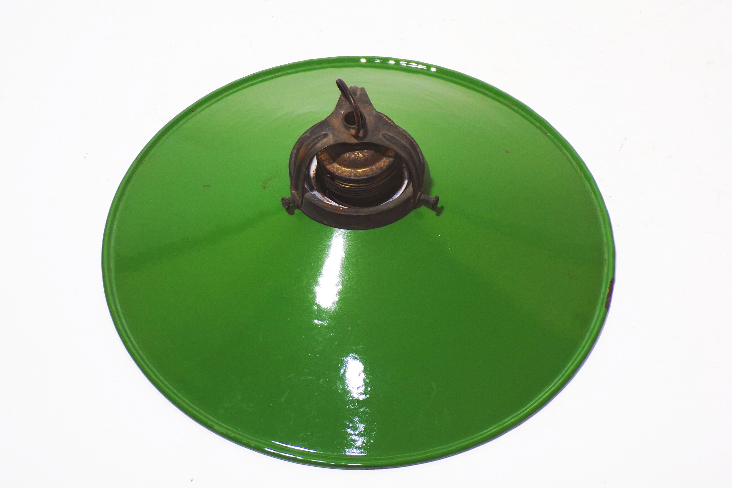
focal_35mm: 59
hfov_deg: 33.9
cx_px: 367
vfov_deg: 23.0
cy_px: 232
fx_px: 1200
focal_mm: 10.1
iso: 80
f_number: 3.7
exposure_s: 1/34
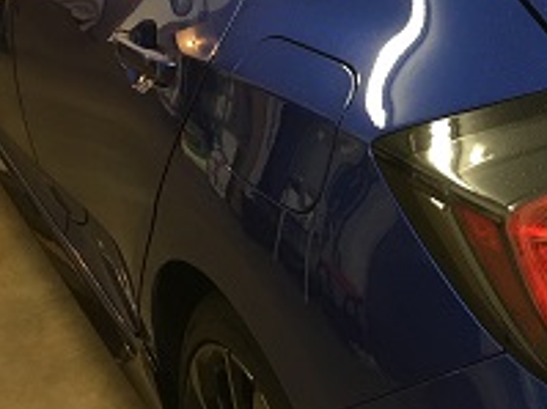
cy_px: 45
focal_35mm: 67
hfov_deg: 27.4
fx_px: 1058
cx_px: 542
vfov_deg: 21.4
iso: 100
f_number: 2.2
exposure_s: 1/30
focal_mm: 4.15
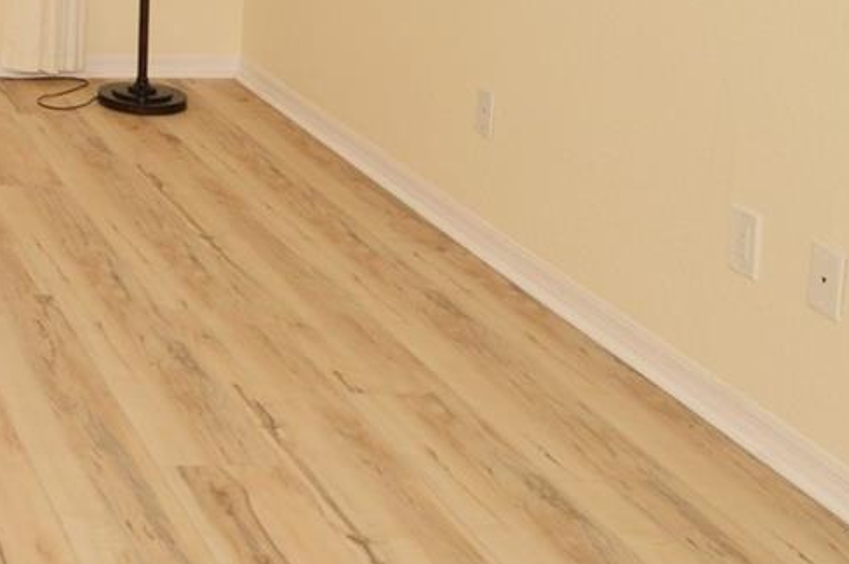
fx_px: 1390
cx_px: -369
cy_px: -166
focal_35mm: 59
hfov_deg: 26.4
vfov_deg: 20.9
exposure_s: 1/80
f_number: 8
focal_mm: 12
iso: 400
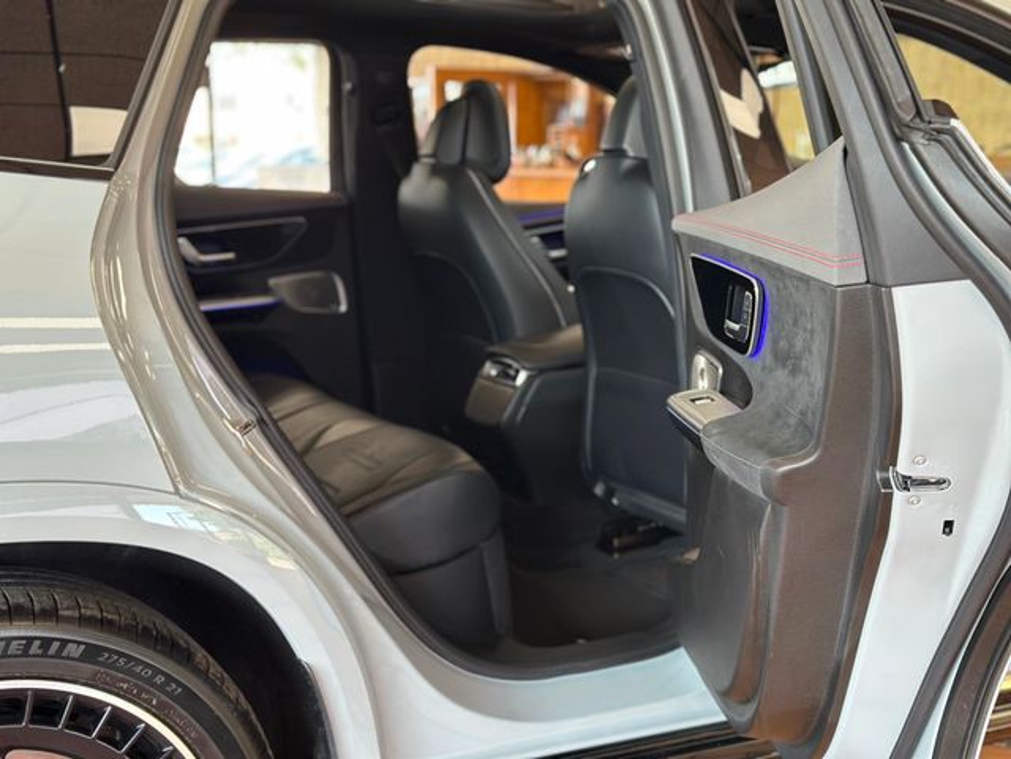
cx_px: 506
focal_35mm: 48
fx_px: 1402
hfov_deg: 39.7
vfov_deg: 30.3
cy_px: 380
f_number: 1.78
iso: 160
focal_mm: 6.86
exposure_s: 1/120
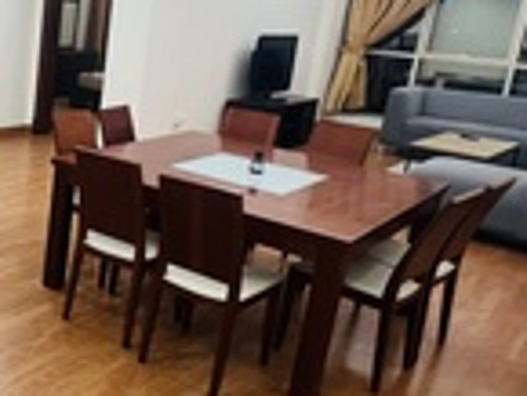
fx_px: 625
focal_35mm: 41
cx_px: -42
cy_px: 162
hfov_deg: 38.5
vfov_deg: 35.1
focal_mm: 1.57
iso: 200
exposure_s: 1/50
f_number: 1.8
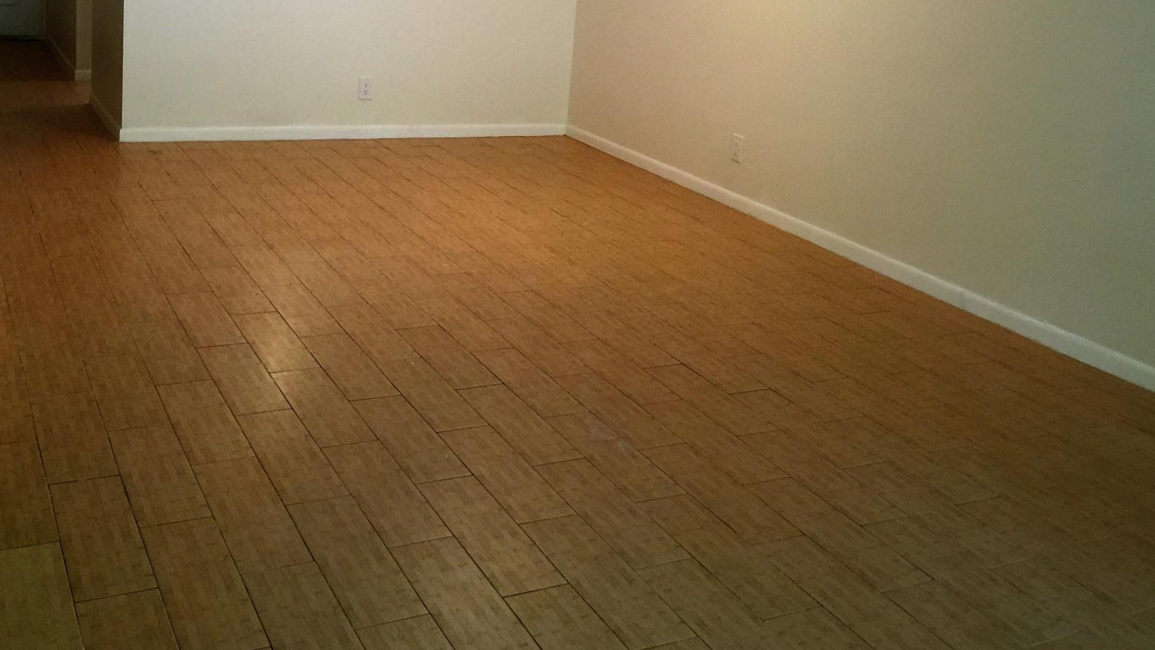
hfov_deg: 51.6
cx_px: 594
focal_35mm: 39
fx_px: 1194
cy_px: 139
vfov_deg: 29.8
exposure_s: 1/15
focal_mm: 4.15
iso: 80
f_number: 2.2
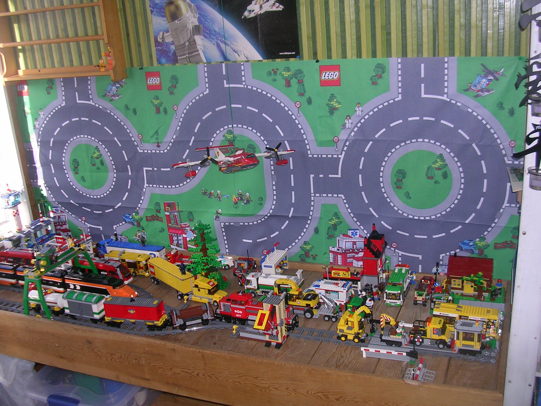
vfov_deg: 37.7
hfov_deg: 49.0
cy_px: 203
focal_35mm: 38
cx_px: 270
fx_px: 594
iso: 50
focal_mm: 5.8
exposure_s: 1/60.1
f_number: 2.8
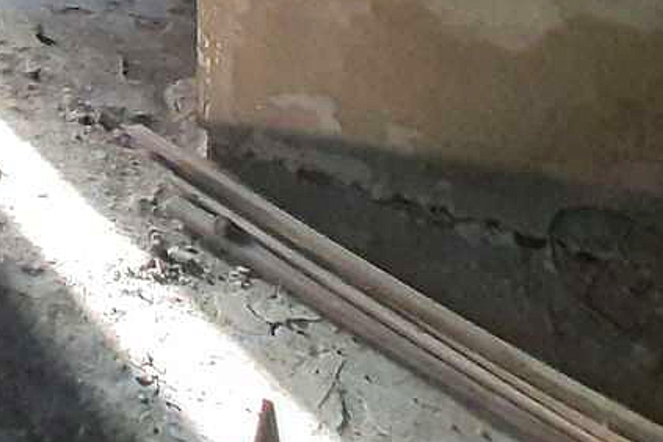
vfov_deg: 19.5
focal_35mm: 48
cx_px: -339
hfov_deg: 27.6
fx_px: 884
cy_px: -388
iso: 200
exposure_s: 1/33
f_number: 2.2
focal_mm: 1.42
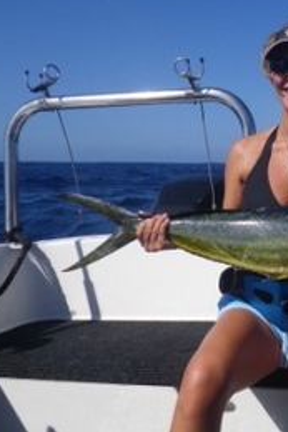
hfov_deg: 27.6
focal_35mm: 45
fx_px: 539
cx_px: 310
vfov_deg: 43.6
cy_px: 203
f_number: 4.2
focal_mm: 5
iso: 80
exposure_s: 1/1000
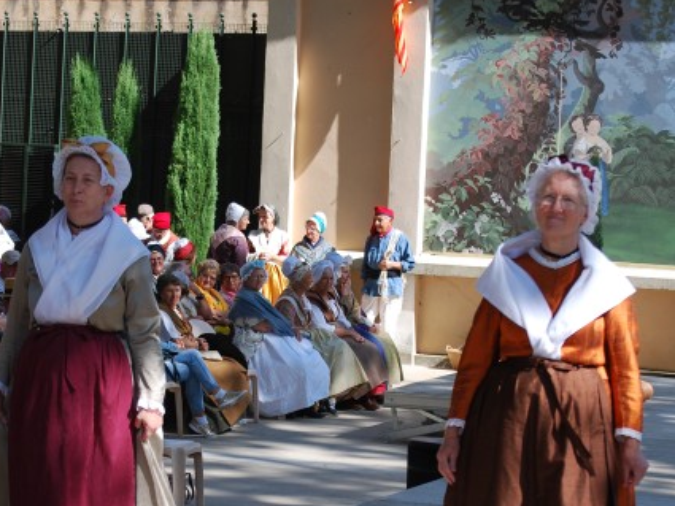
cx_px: 336
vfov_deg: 12.3
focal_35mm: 120
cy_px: 444
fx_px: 2335
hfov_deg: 16.4
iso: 100
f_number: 7.1
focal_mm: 55
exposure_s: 1/200
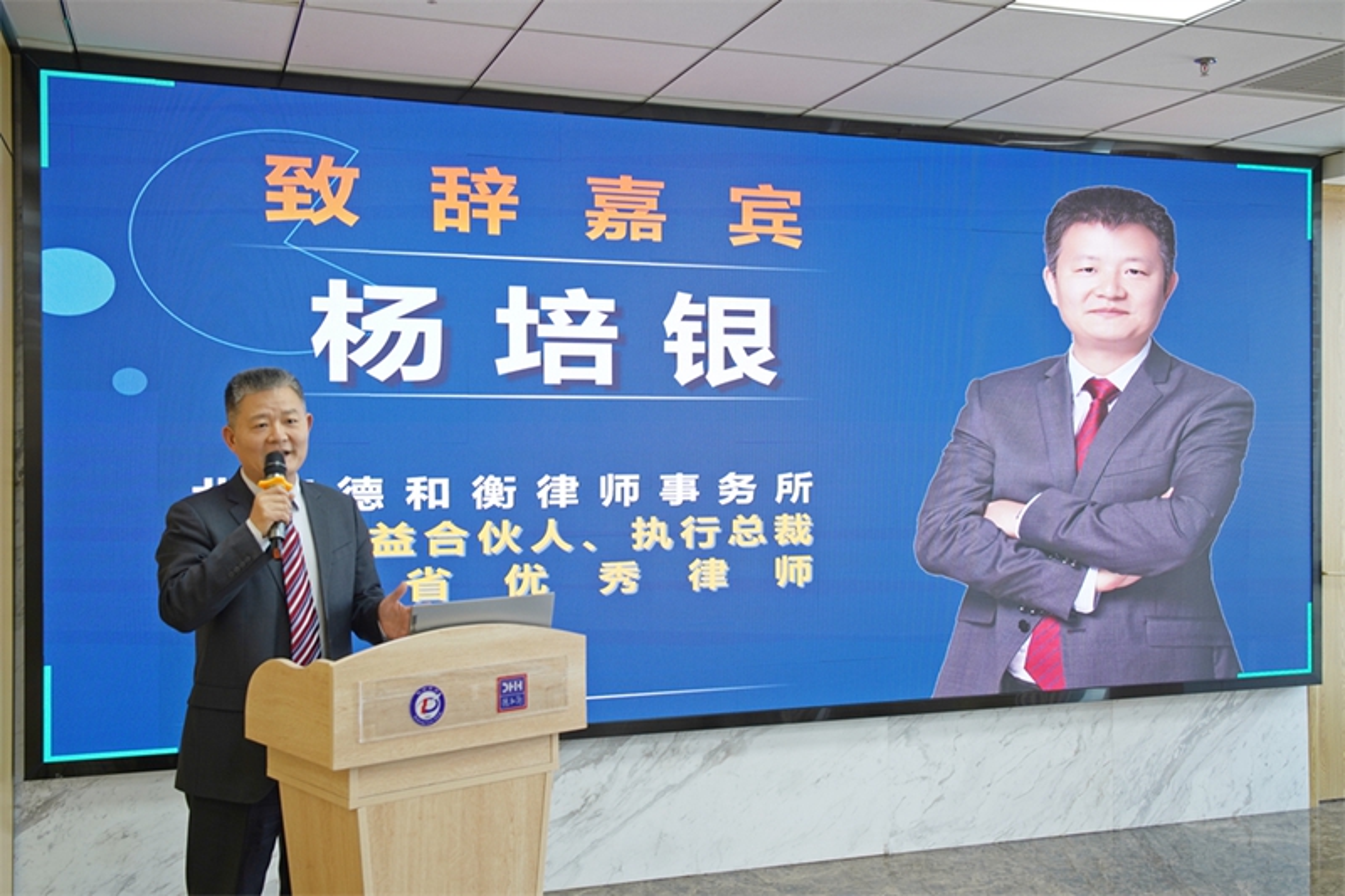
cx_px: 672
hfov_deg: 54.4
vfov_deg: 37.8
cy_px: 448
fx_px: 1307
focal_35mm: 35
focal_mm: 35
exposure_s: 1/40
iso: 400
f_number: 5.6
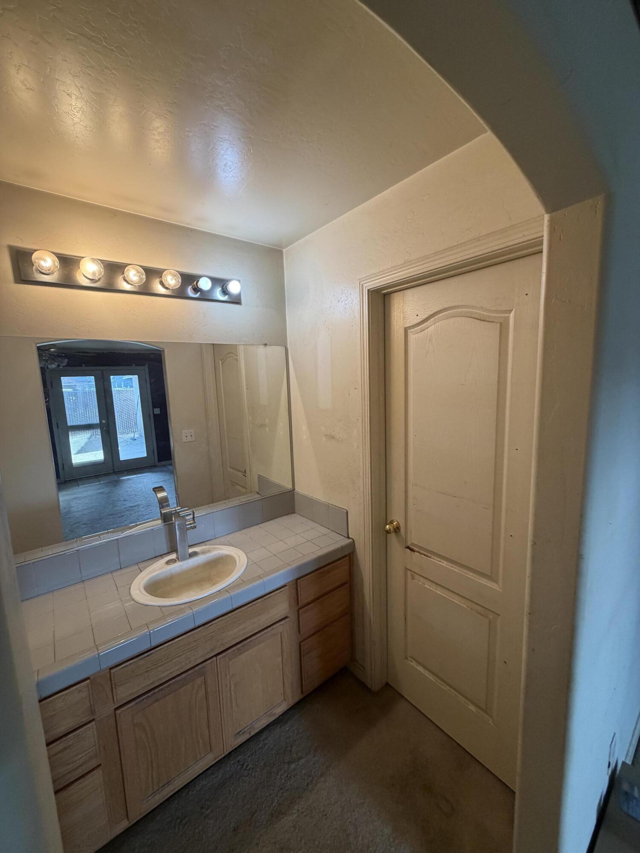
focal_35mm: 14
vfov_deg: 102.1
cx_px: 320
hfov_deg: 85.7
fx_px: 345
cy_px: 426
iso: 200
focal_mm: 2.22
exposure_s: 1/120
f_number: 2.2
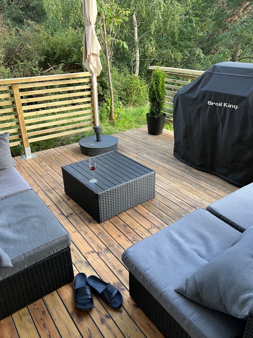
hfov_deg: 51.4
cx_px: 126
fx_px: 263
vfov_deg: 65.3
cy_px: 166
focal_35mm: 27
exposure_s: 1/86
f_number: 1.5
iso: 125
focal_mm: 5.7
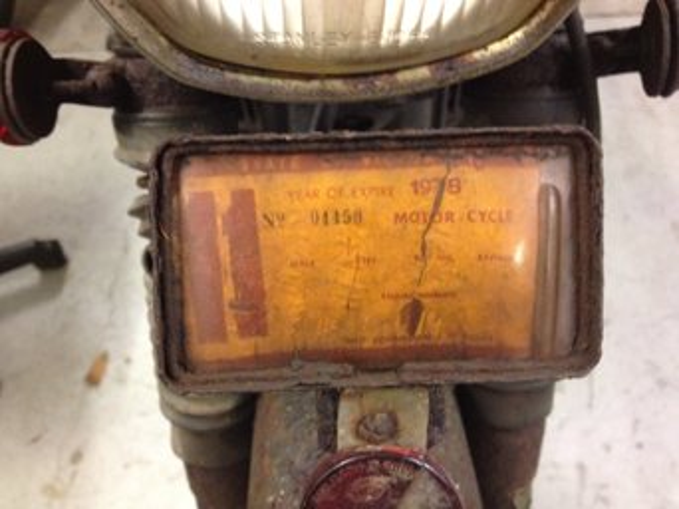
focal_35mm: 35
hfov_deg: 52.7
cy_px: 254
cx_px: 340
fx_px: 686
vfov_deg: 40.7
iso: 500
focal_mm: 4.28
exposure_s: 1/15
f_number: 2.4
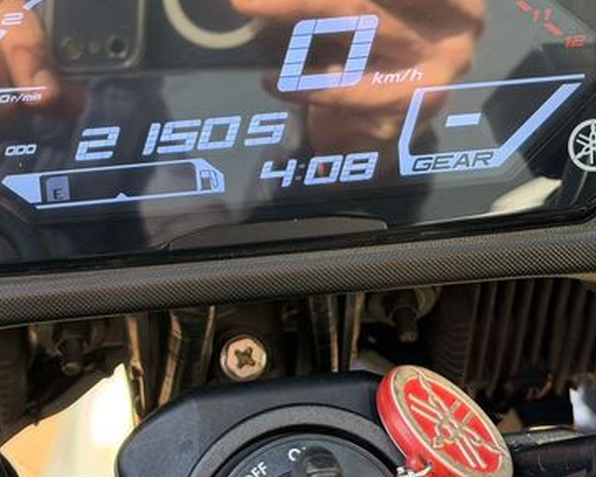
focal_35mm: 83
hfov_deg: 23.0
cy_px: 107
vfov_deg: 18.4
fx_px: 1464
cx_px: 253
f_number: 1.78
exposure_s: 1/169
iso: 64
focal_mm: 6.76
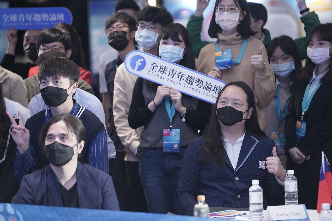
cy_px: 110
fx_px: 1660
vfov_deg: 7.6
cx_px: 166
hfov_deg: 11.4
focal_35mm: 180
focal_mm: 180
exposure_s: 1/125
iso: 3200
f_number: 2.8
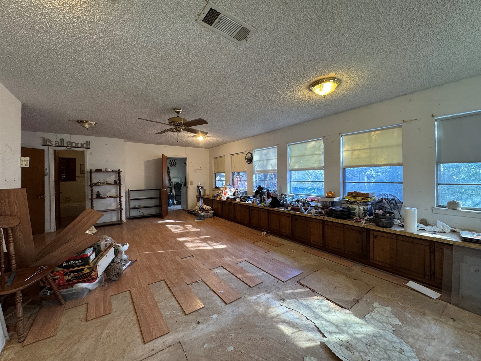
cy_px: 180
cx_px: 240
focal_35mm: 14
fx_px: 195
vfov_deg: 85.7
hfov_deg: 102.1
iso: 250
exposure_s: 1/120
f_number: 2.2
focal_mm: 2.22
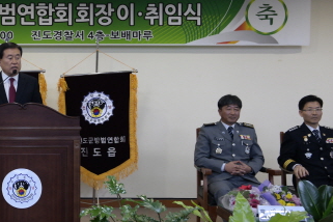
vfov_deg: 24.1
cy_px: 84
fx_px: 518
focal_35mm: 56
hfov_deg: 33.5
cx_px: 26
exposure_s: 1/40
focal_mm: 20
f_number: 3.5
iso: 400
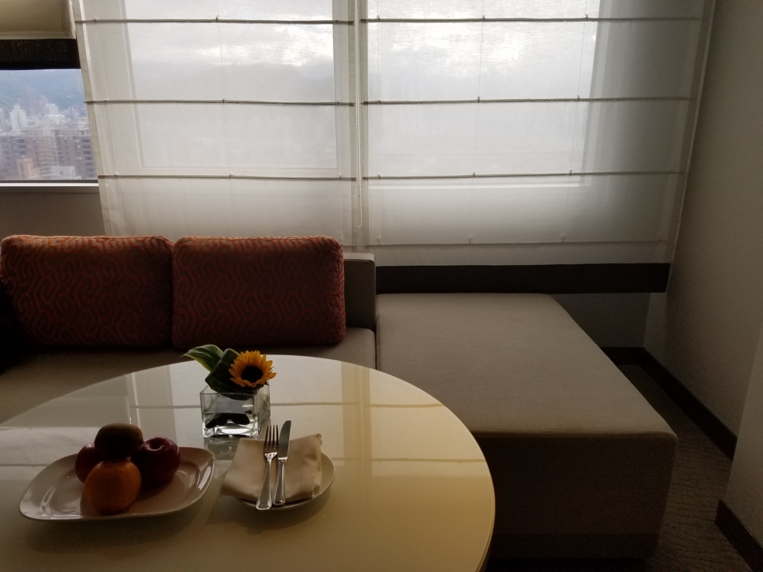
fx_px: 573
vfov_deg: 53.1
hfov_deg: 67.3
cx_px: 382
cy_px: 286
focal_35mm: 26
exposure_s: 1/279
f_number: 1.7
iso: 50
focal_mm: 4.2
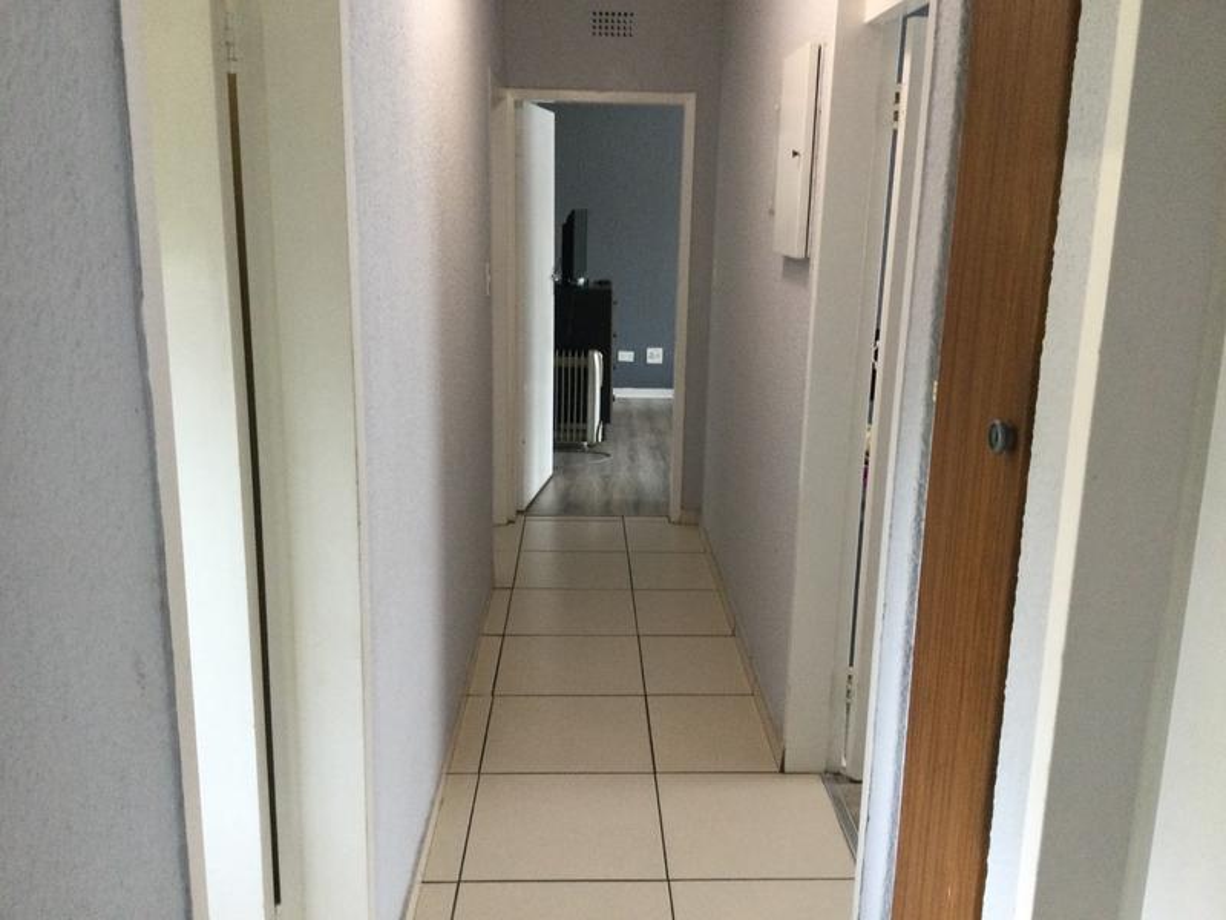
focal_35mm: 31
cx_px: 613
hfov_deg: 58.4
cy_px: 460
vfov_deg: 45.4
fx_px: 1098
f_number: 2.4
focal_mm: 3.3
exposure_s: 1/33
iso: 160
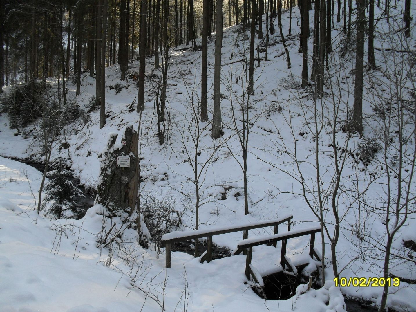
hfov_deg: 52.6
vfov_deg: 40.7
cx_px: 208
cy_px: 156
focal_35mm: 35
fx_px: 421
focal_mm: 6.3
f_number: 3.2
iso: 100
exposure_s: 1/250
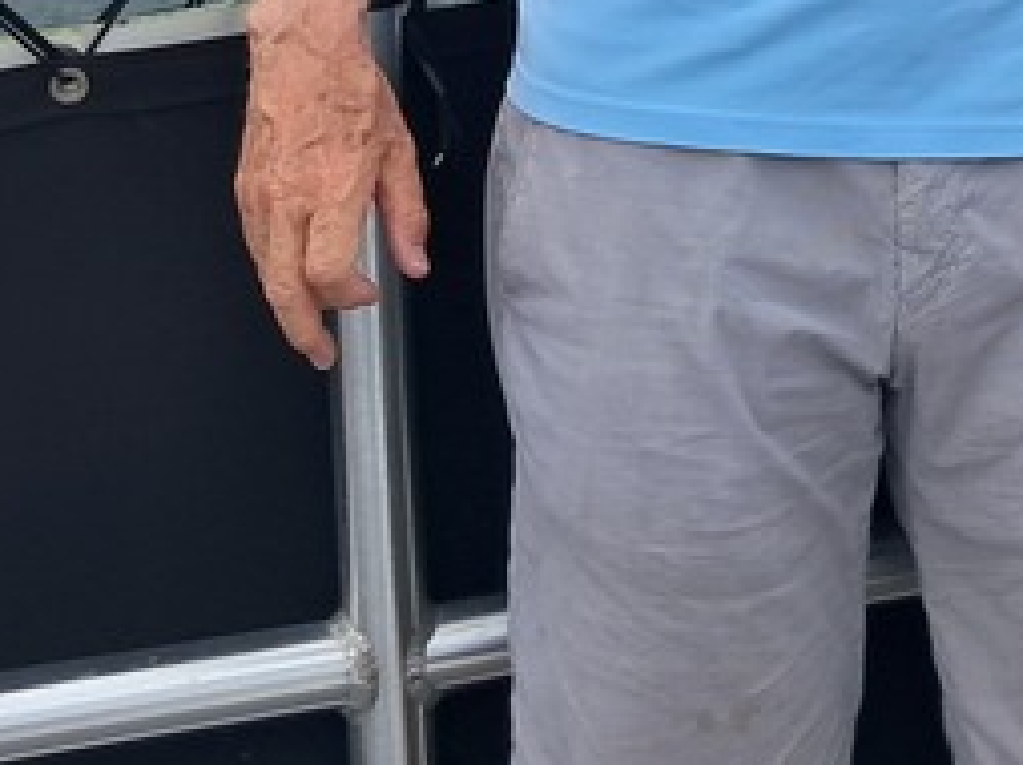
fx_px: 3218
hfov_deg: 17.7
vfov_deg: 12.3
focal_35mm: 109
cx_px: 987
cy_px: -664
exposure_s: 1/495
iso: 50
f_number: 1.8
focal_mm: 4
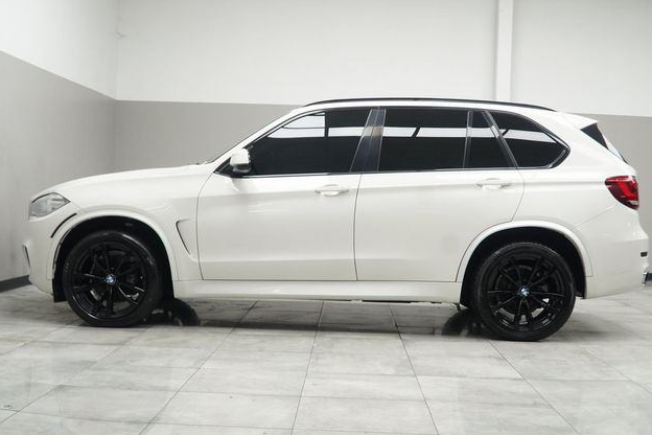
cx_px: 331
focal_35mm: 40
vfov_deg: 33.4
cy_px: 213
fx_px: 724
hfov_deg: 48.5
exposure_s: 1/60
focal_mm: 26
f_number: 5.6
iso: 800
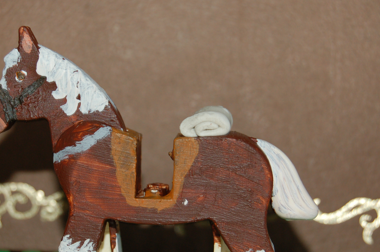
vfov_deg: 11.1
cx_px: 149
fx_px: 1294
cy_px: 129
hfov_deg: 16.7
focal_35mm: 123
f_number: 5.6
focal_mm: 55
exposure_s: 1/60
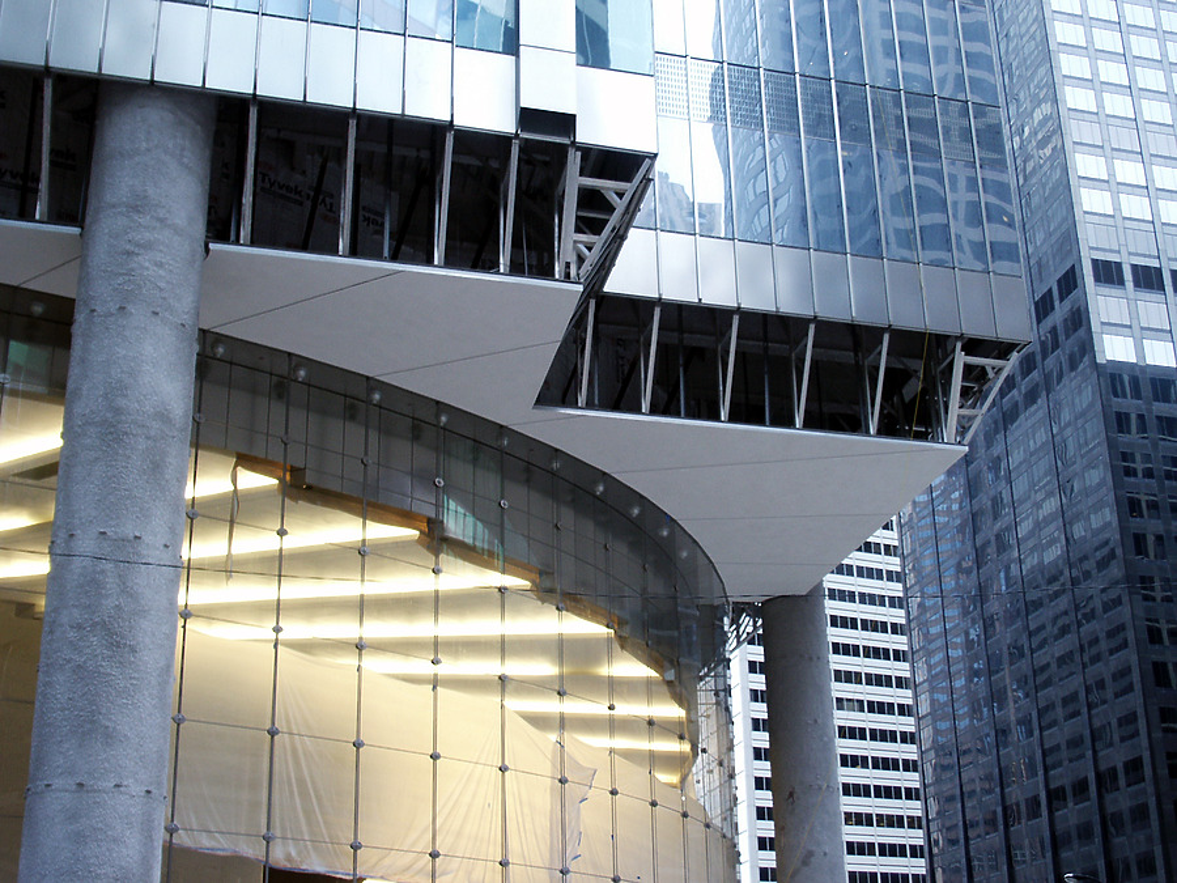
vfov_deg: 36.0
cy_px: 442
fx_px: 1360
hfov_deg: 46.8
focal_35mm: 40
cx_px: 588
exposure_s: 1/45
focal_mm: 8.41
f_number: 3
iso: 80
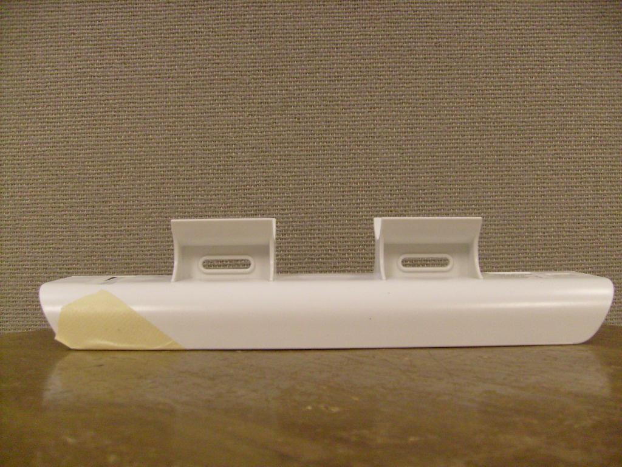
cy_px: 234
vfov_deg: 40.7
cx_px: 311
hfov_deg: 52.6
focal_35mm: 35
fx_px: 629
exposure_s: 1/45
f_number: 2.8
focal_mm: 5.8
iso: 200
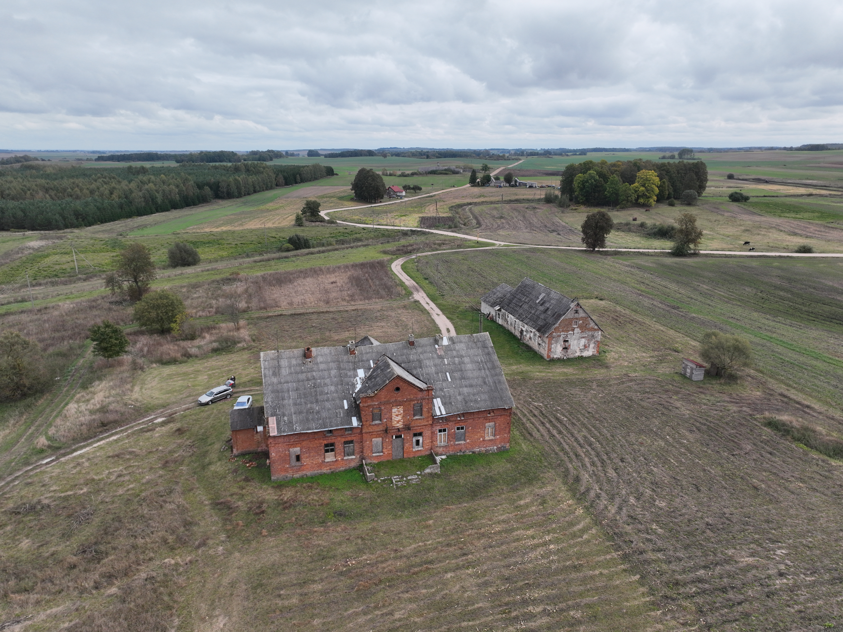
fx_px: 584
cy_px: 316
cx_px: 422
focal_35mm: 24
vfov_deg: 56.8
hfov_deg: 71.6
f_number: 2.8
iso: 110
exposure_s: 1/1250
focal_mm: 12.29
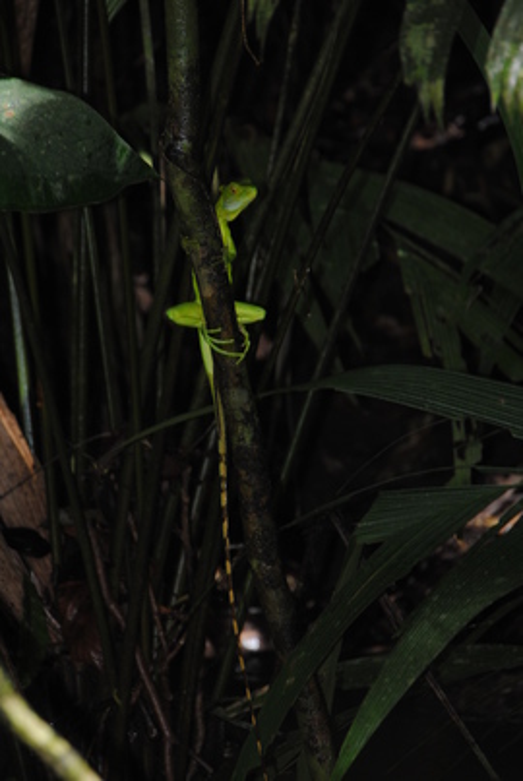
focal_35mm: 232
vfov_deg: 8.8
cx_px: 262
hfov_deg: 5.9
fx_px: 5049
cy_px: 390
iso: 200
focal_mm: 155
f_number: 6
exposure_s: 1/60
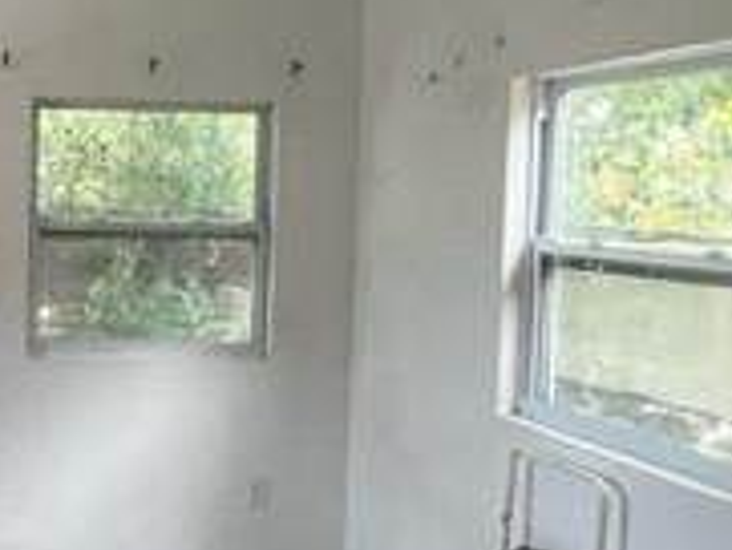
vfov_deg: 31.5
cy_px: 226
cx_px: -12
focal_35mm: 46
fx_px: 973
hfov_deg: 36.7
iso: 160
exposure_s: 1/120
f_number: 1.8
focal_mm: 1.57
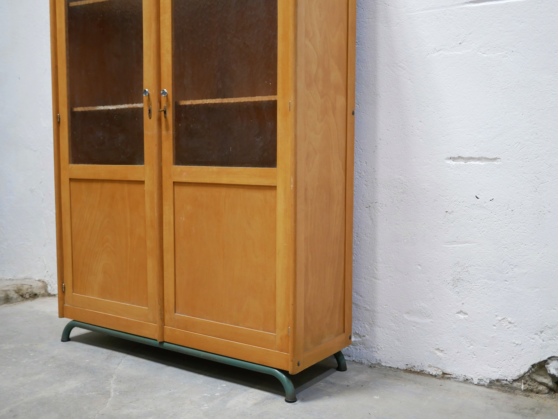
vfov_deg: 36.0
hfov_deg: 46.8
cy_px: 210
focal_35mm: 40
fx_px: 645
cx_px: 279
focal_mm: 20
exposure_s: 1/60
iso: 640
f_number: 1.7
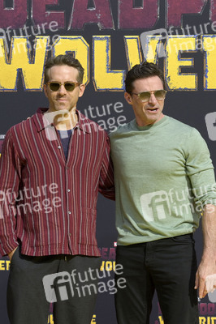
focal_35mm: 98
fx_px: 883
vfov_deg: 20.8
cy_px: 162
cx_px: 108
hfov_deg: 13.9
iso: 320
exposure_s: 1/250
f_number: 16
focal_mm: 98
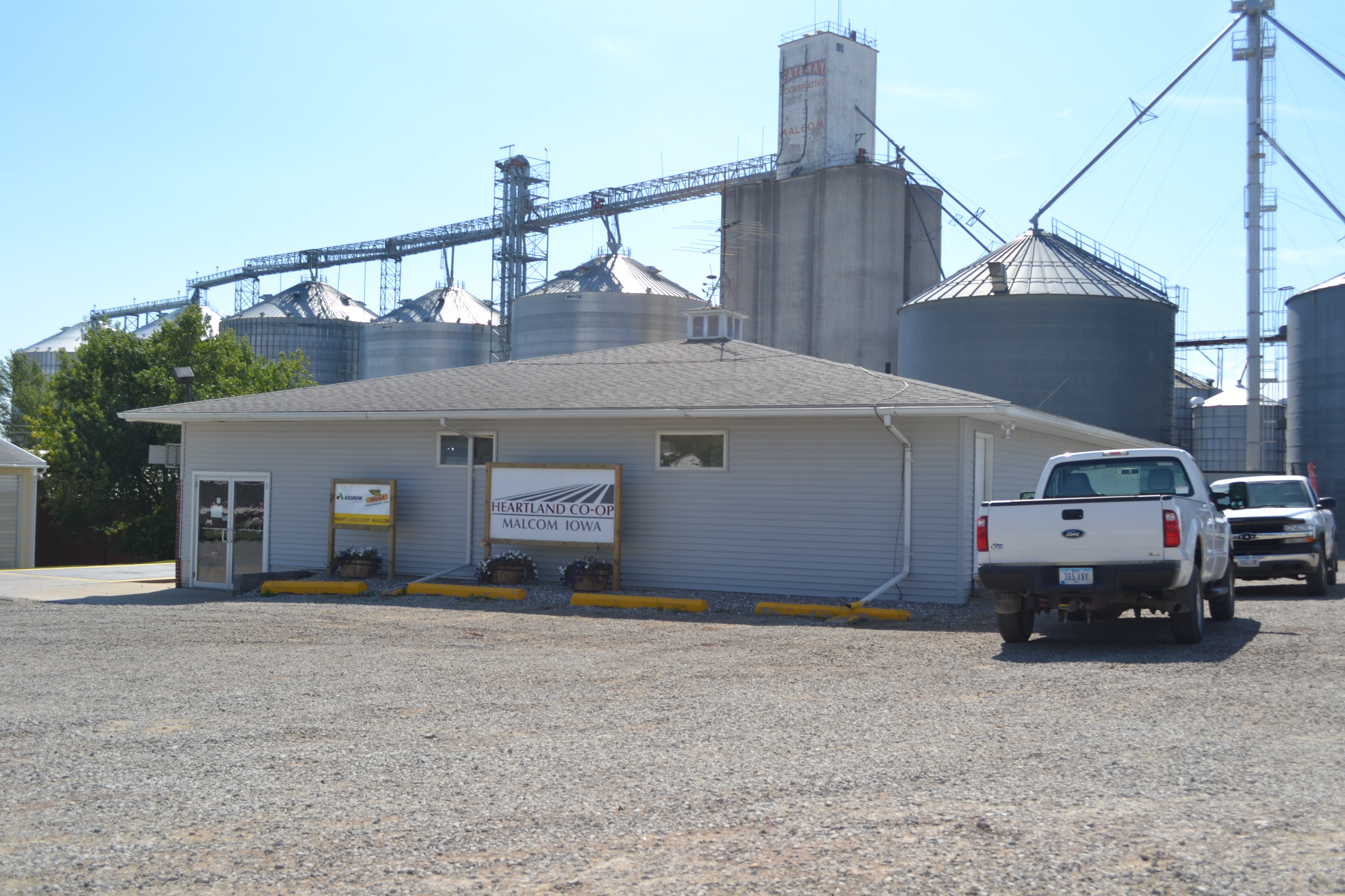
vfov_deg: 36.9
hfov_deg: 53.1
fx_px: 1345
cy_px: 448
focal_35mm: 36
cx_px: 672
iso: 100
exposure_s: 1/250
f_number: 8
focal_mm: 24
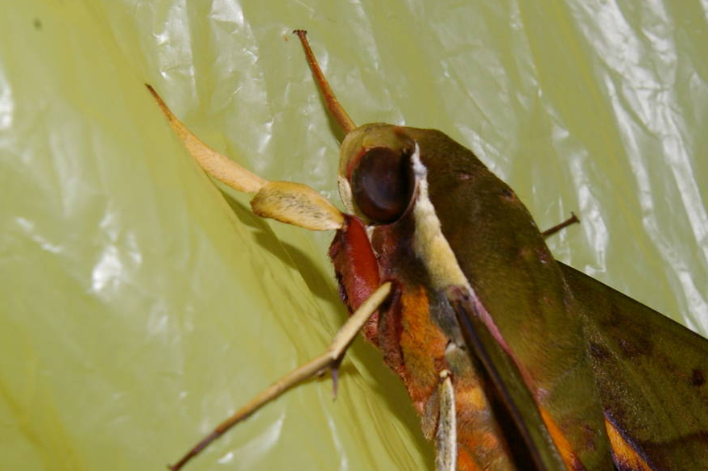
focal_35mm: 123
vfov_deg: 11.1
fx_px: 2415
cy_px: 425
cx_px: 491
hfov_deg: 16.6
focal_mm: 45
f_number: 16
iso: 400
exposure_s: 1/60
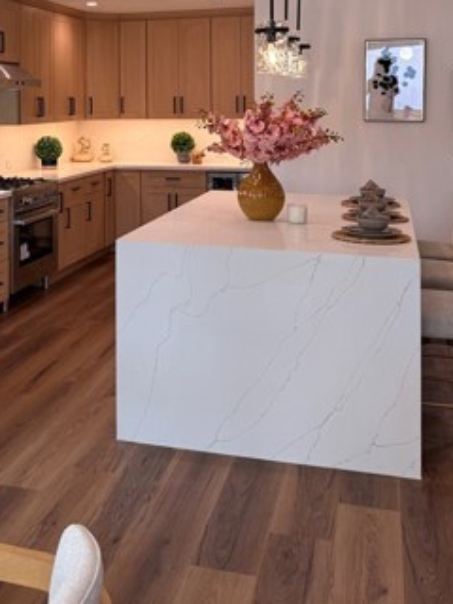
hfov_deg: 29.6
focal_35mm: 48
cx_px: 94
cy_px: 102
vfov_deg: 37.9
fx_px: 838
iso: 50
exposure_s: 1/120
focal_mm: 6.76
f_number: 1.78
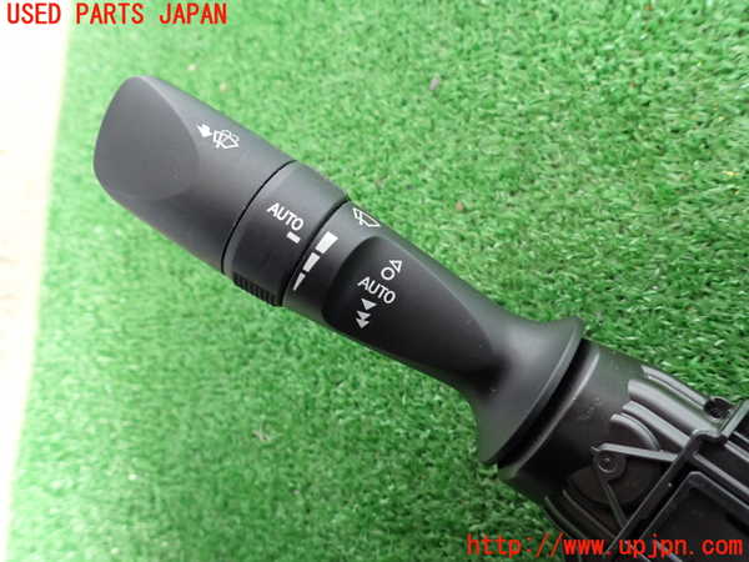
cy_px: 281
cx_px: 374
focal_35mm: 25
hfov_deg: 69.4
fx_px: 541
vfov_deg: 54.9
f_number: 2.8
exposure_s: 1/30
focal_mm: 4.5
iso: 500
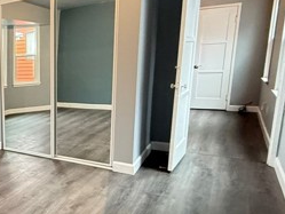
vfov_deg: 39.6
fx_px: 297
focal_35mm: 36
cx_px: -35
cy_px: 118
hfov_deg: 40.4
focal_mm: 2.22
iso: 500
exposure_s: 1/60
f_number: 2.2
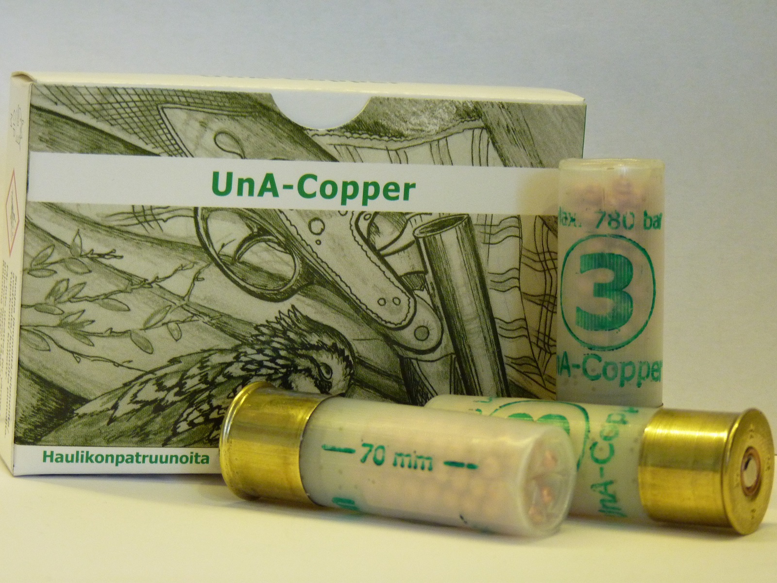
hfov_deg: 16.8
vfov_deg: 12.7
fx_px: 2626
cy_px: 292
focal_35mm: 117
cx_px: 388
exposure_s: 1/8
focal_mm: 20.8
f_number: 3.6
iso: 400
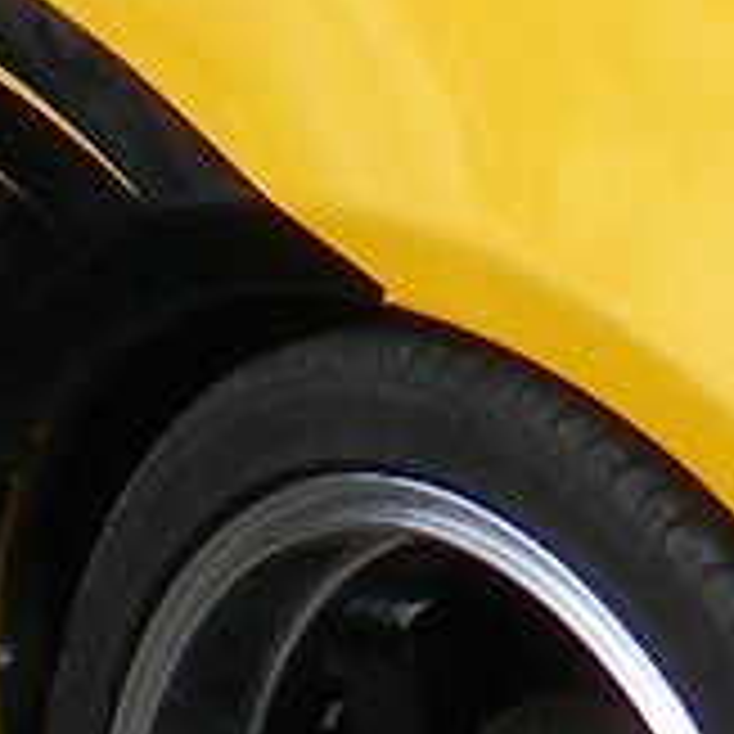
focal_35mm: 317
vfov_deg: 5.5
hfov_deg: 5.5
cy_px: -230
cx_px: 1135
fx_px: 7605
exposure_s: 1/342
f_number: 4.6
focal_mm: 6.3
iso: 50
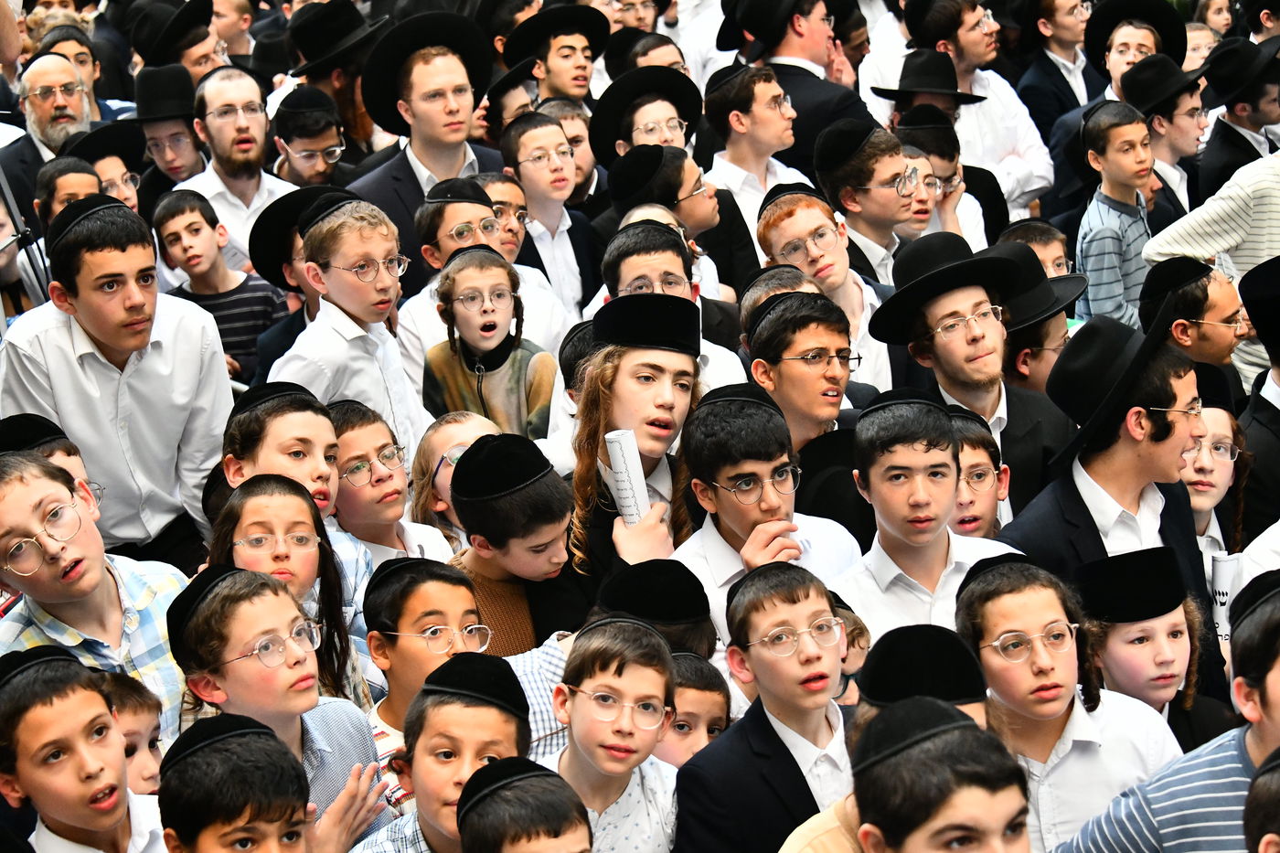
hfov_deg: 28.8
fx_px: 2488
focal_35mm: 70
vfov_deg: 19.5
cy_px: 426
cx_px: 640
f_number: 5.6
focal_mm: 70
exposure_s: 1/400
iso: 4000
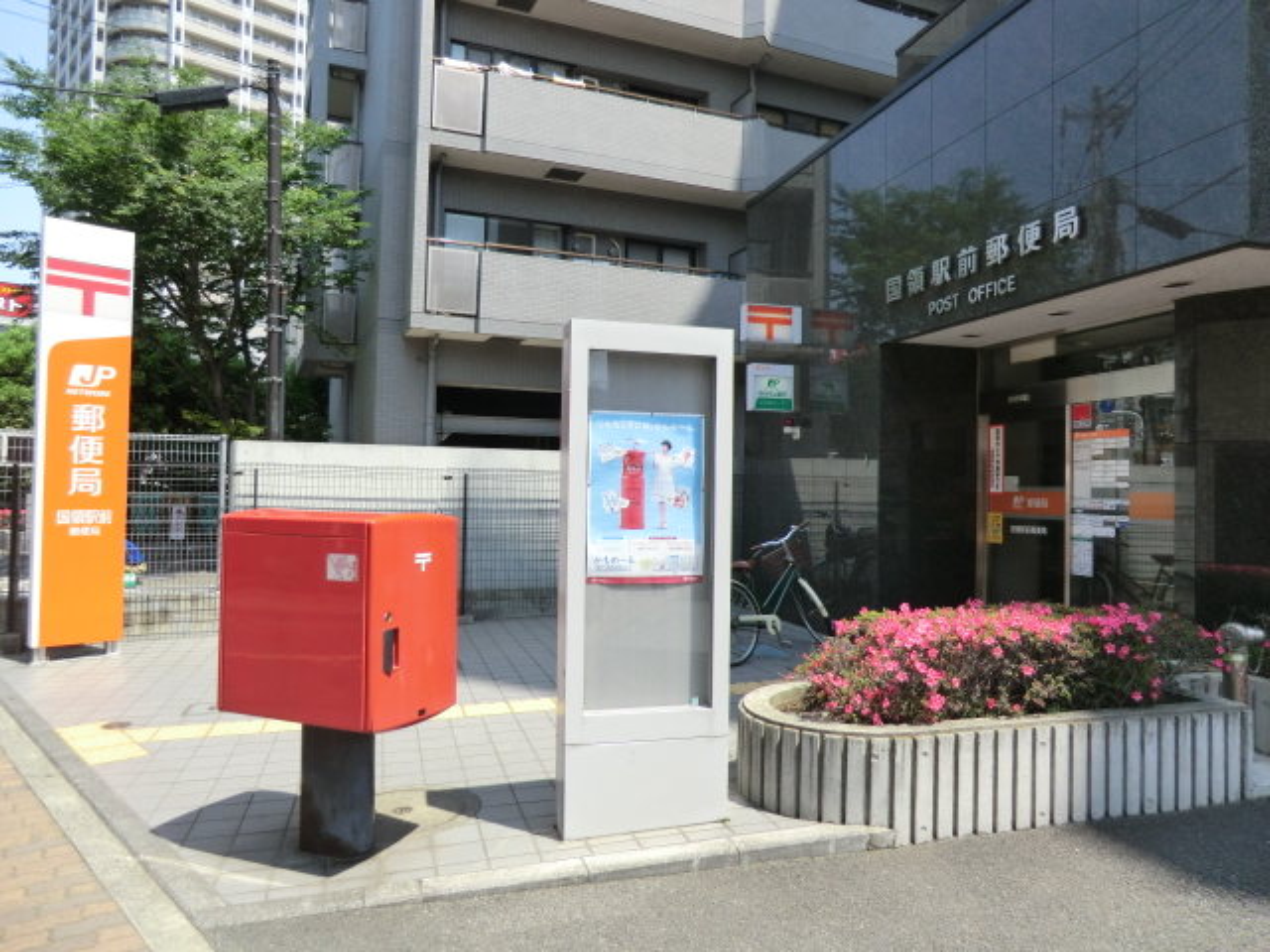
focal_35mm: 24
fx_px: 881
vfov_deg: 56.8
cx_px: 635
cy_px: 476
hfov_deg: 71.6
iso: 80
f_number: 3.2
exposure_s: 1/500
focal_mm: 4.3
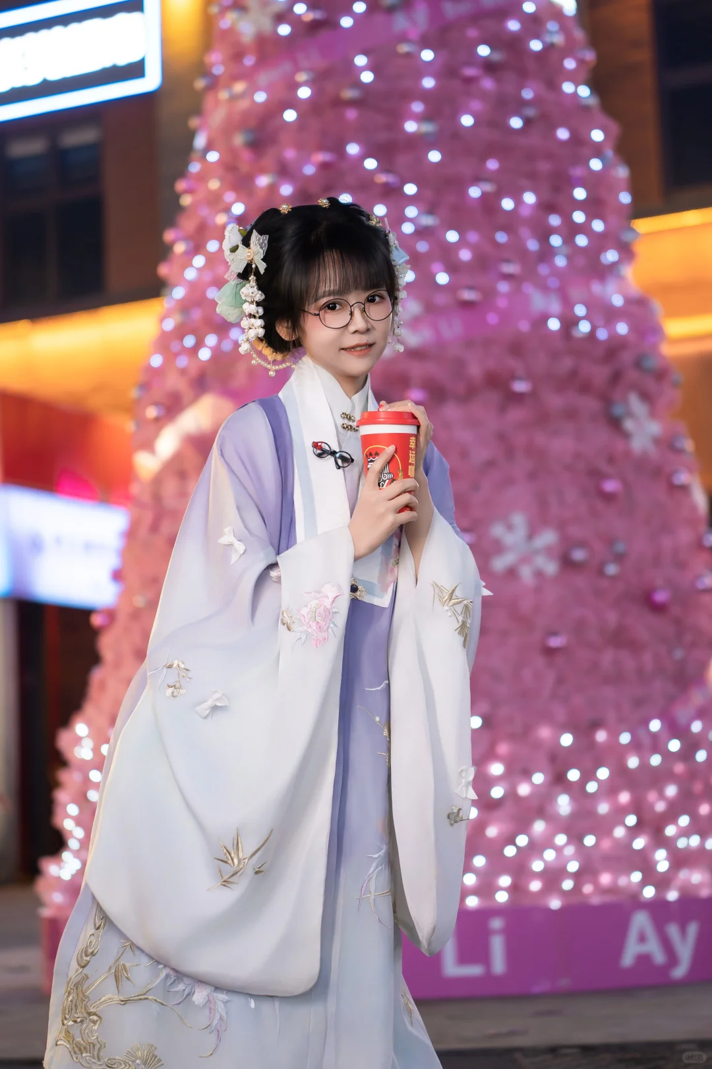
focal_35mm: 75
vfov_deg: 27.0
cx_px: 356
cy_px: 534
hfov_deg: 18.2
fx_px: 2225
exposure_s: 1/125
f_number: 1.8
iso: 320
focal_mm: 50
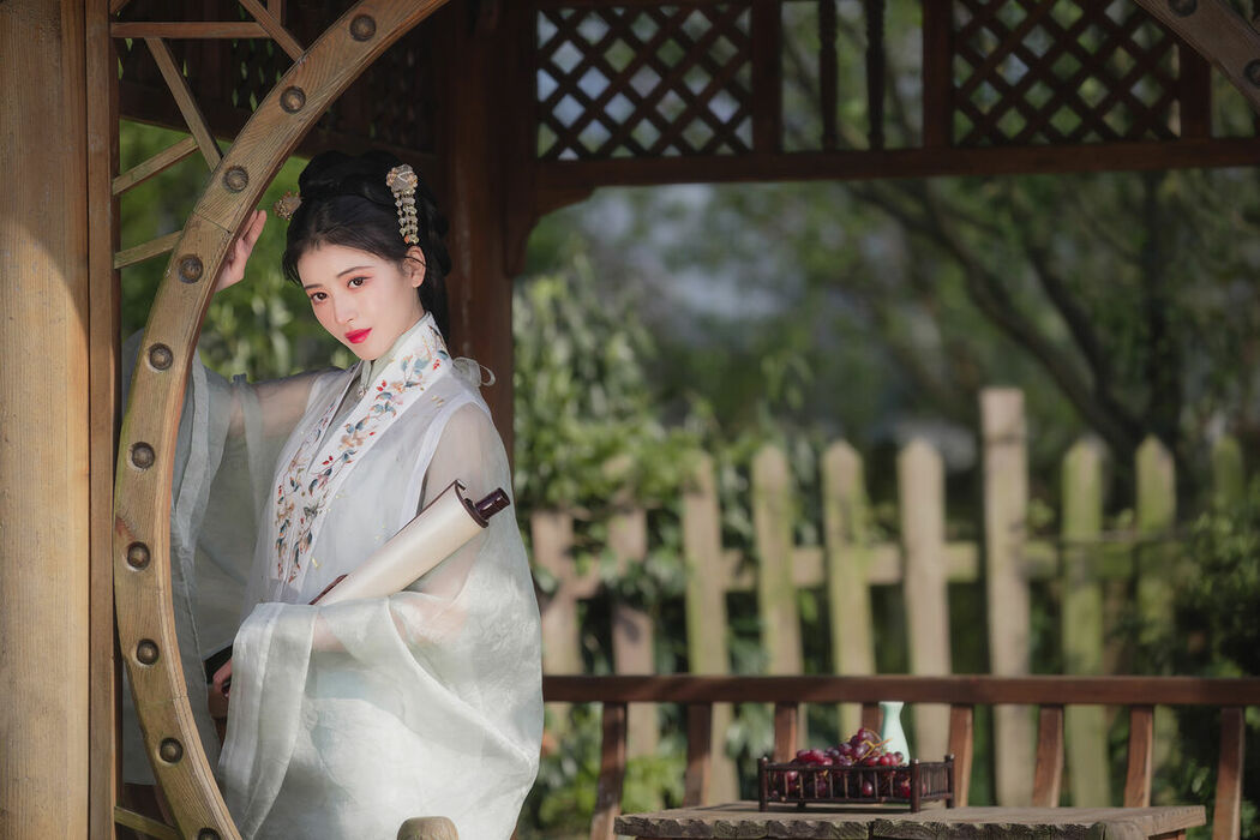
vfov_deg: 7.7
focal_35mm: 179
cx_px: 630
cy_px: 420
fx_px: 6265
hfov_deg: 11.5
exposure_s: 1/400
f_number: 4
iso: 100
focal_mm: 180
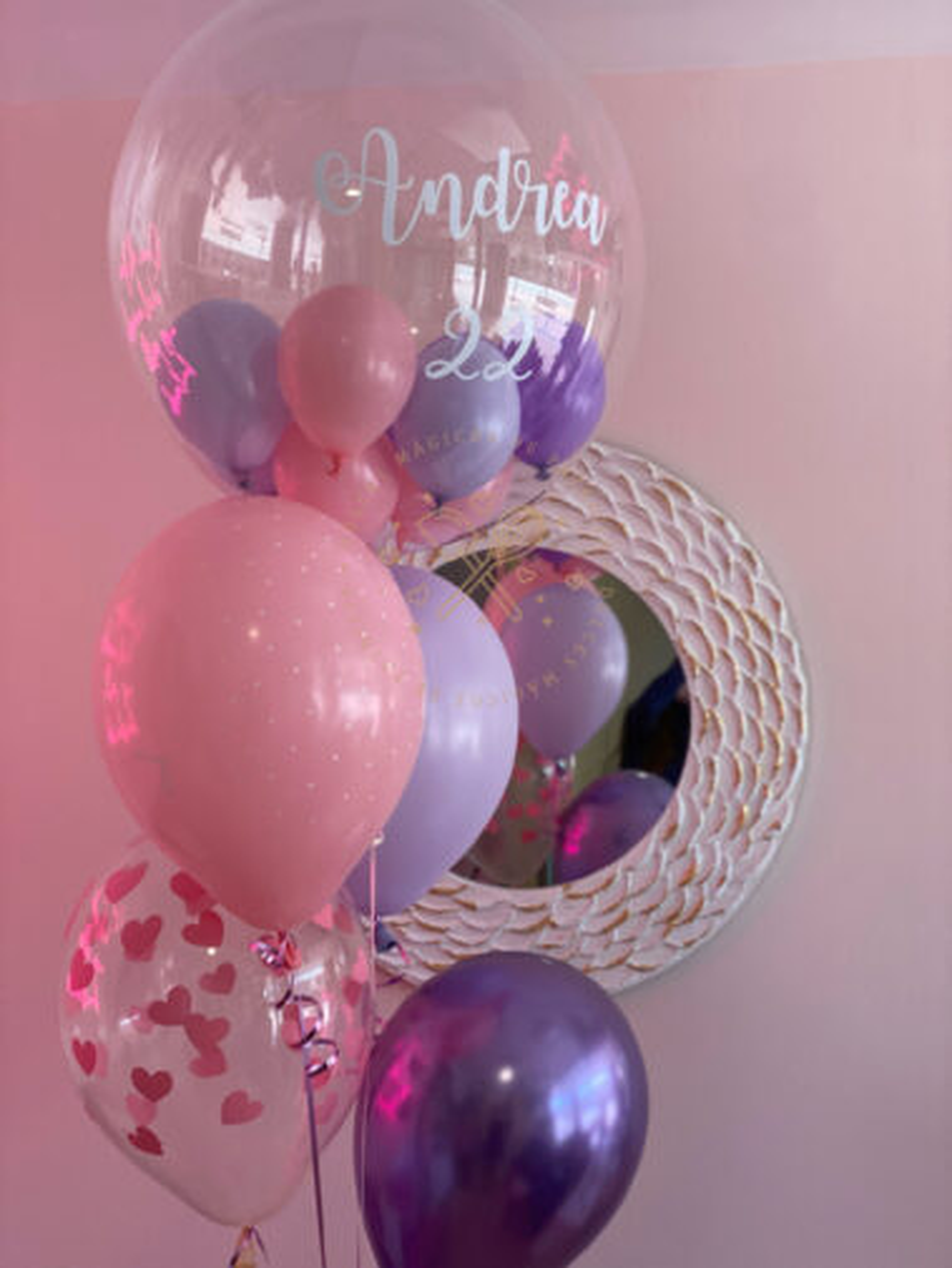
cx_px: 476
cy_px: 634
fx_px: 1906
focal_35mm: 52
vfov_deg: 36.8
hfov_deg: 28.0
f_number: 2
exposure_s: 1/122
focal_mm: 6
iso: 64
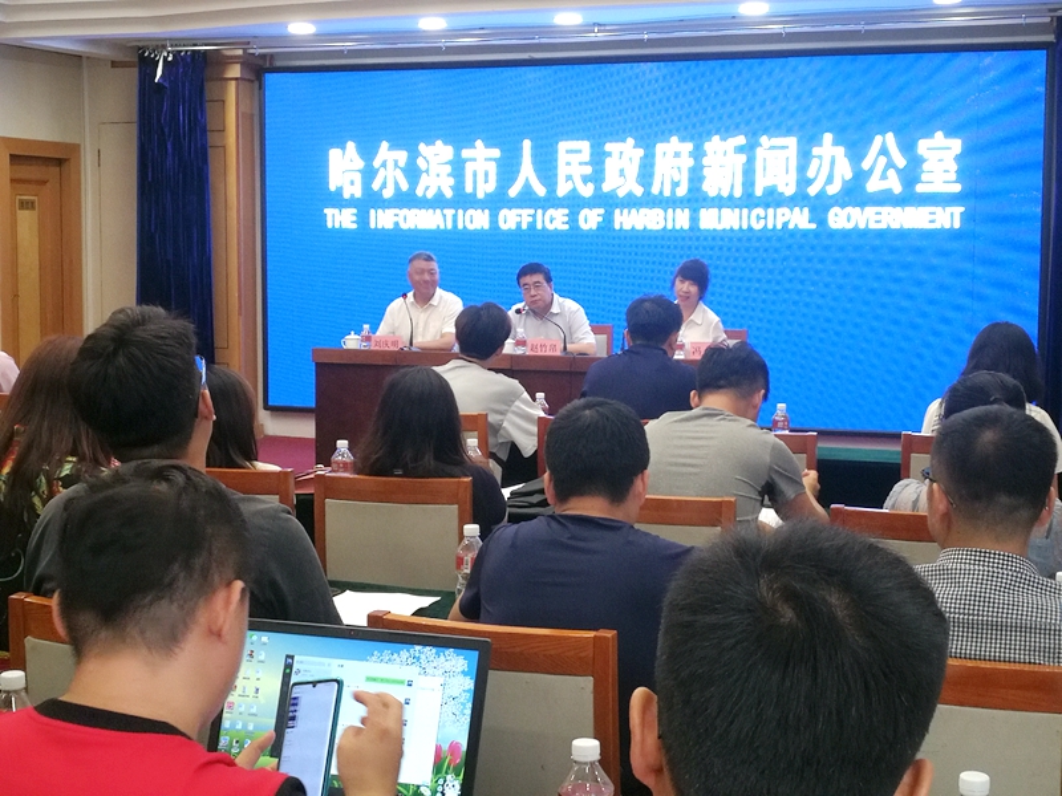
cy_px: 398
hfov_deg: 36.8
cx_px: 531
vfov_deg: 28.0
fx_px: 1595
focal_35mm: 52
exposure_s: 1/33.3
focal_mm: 3.95
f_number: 2.2
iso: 200
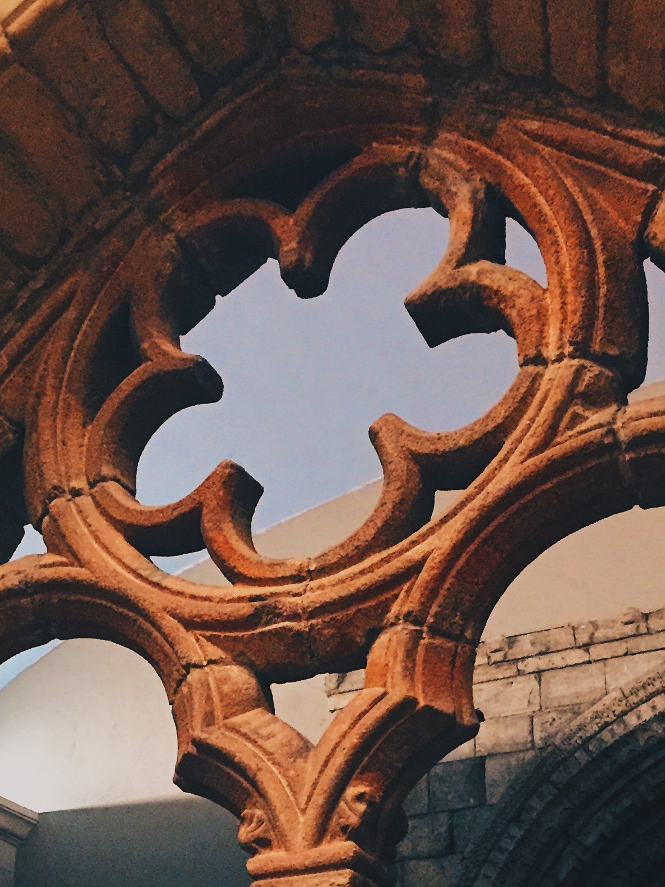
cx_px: 326
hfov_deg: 24.4
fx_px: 1537
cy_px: 880
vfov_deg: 30.0
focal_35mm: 60
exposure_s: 1/15
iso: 400
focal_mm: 4.15
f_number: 2.2
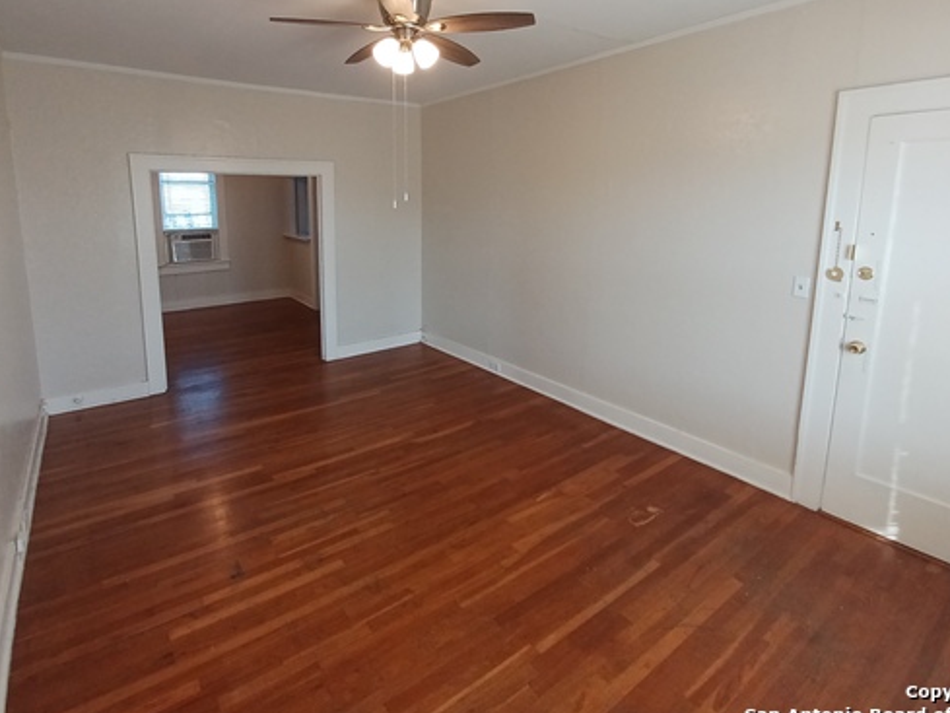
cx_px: 439
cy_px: 260
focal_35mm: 17
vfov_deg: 73.3
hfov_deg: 90.8
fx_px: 467
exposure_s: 1/60
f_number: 2.2
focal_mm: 1.42
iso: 80
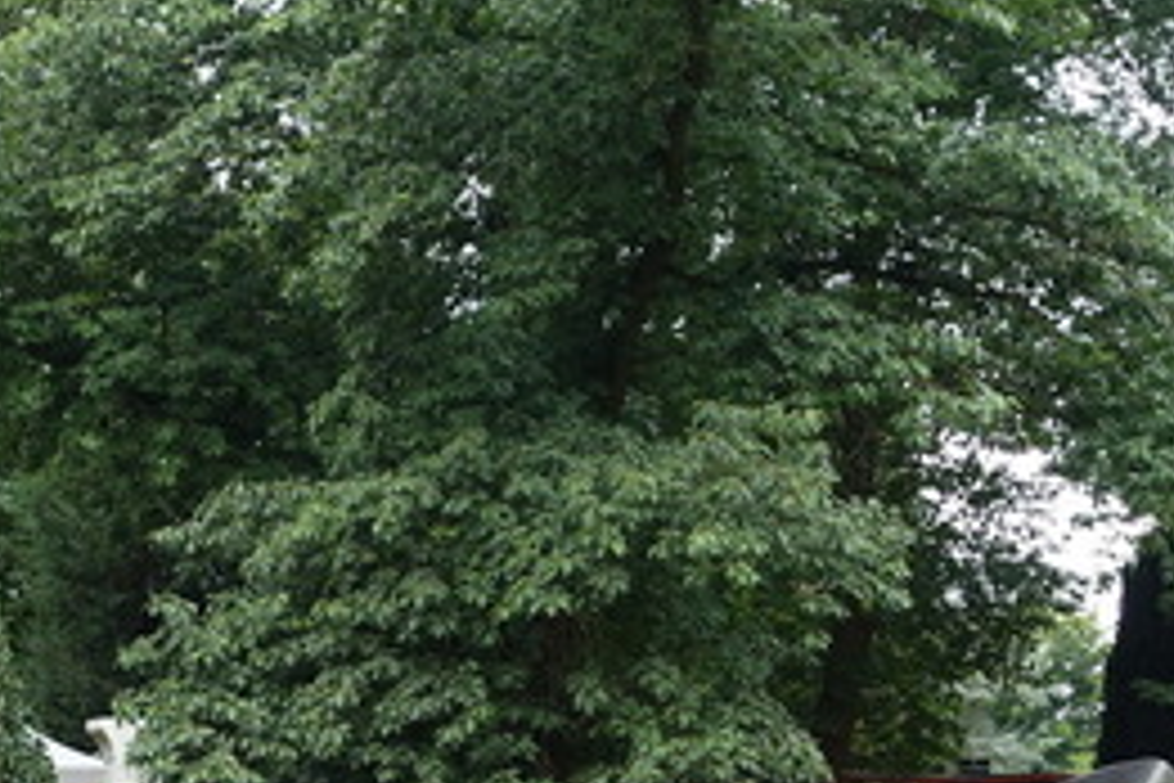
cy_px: 598
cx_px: 247
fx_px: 3000
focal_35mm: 92
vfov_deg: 14.8
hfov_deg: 21.9
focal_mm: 14.5
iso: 125
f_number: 3.5
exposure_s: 1/80
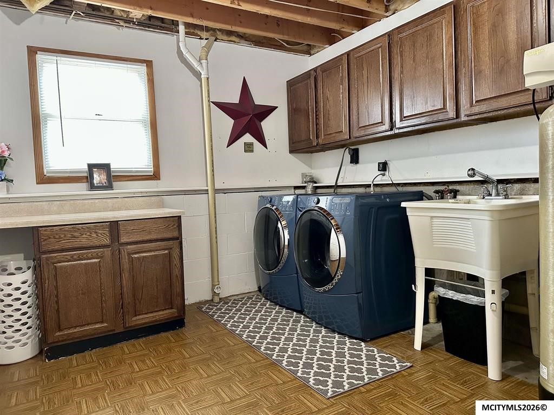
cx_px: 277
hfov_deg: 71.6
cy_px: 208
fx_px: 384
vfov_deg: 56.8
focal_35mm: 24
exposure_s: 1/60
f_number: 1.78
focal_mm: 6.86
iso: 640
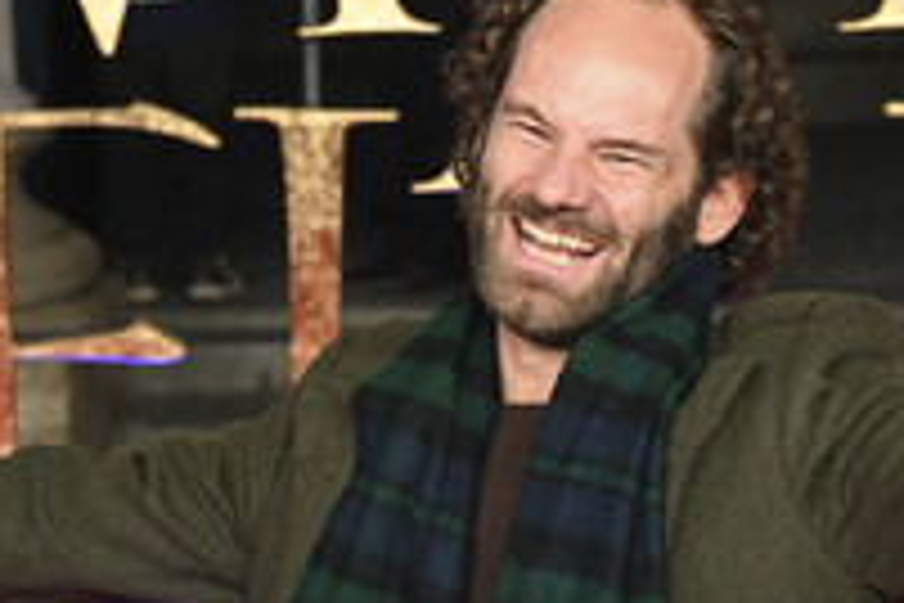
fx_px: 4218
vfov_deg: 8.2
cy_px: 508
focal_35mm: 168
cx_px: 564
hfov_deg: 12.2
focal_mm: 75
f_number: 5.6
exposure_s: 1/125
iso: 640
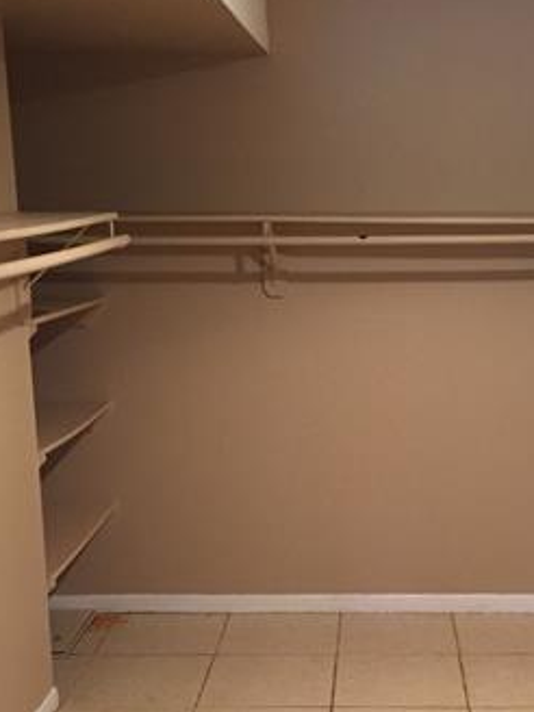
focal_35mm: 53
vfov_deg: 35.9
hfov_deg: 27.3
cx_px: 373
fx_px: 1090
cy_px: 462
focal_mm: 4.15
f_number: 2.2
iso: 250
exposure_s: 1/17
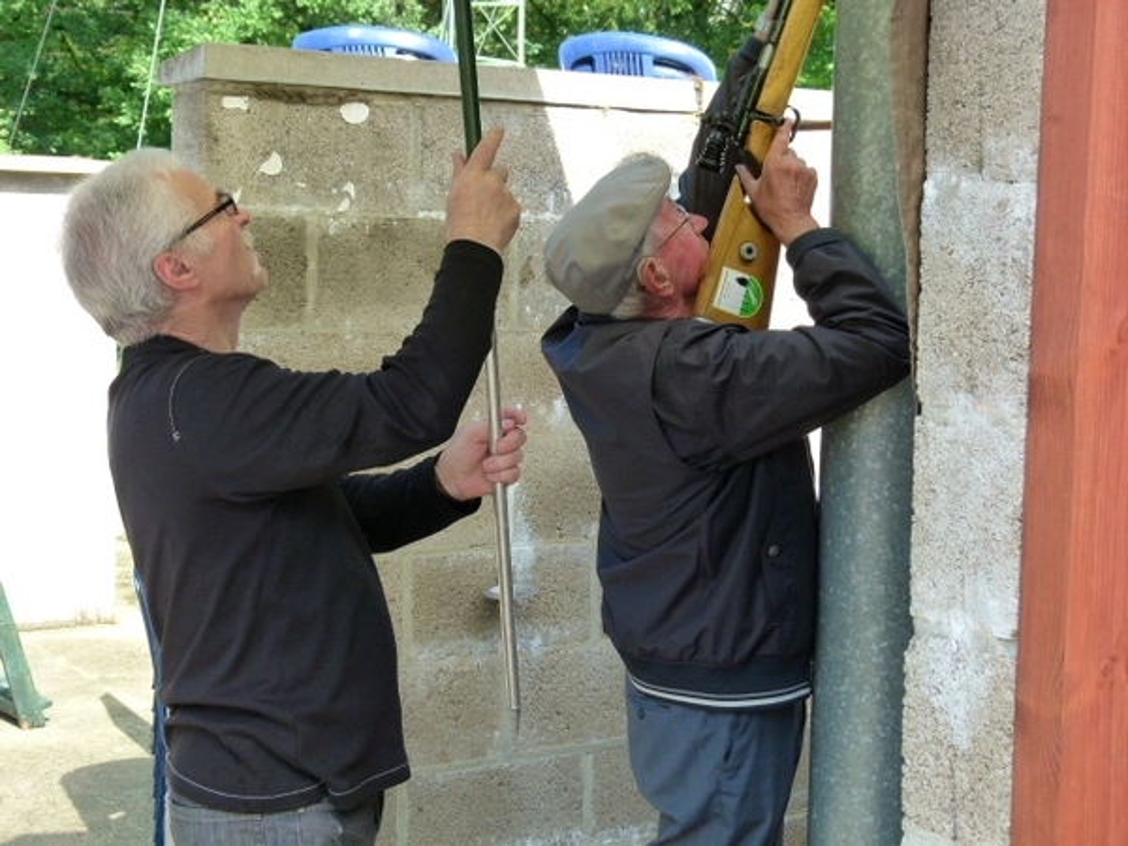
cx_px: 564
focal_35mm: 58
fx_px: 1890
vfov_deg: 25.2
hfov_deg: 33.2
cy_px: 423
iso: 160
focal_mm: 10.5
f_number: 4
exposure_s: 1/125
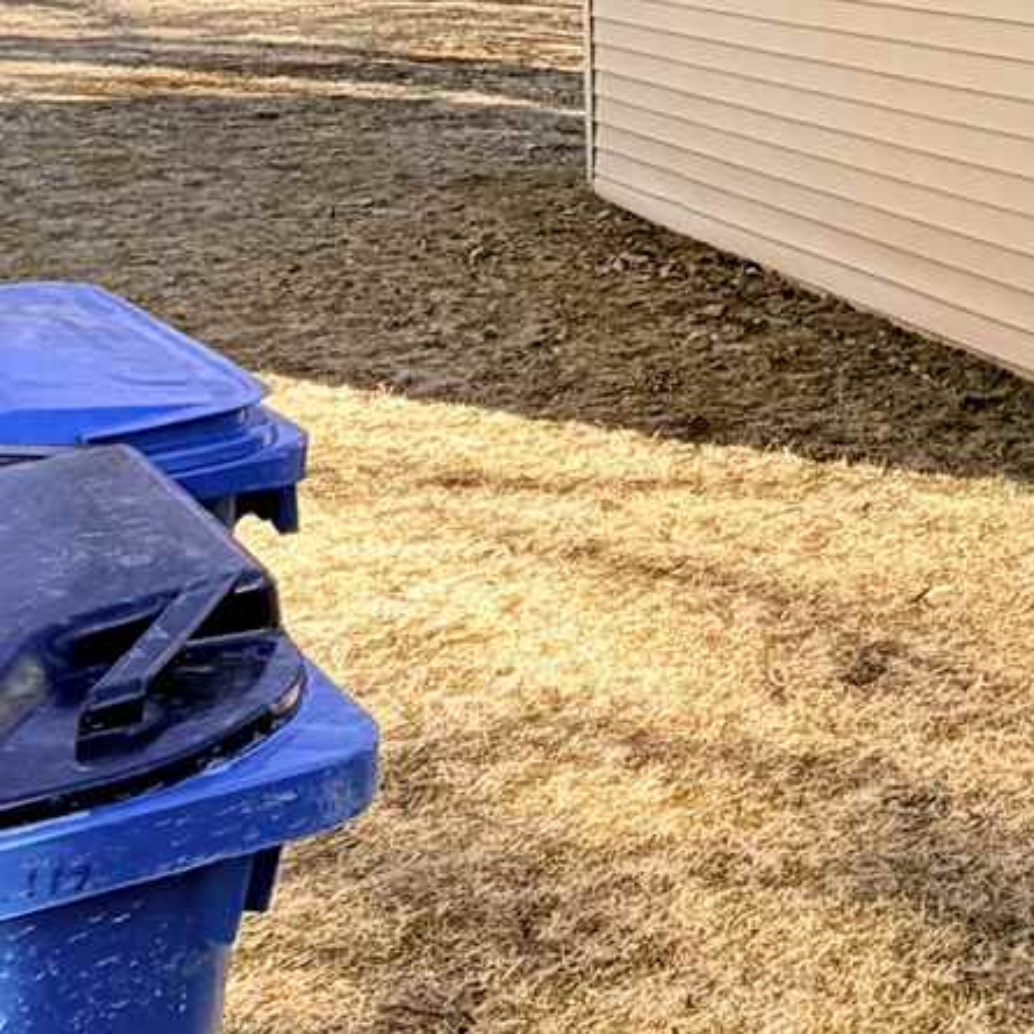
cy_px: -188
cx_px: 1599
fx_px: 2163
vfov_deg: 24.5
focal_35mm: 64
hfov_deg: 21.8
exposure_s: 1/549
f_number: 2.2
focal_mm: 2.22
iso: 40
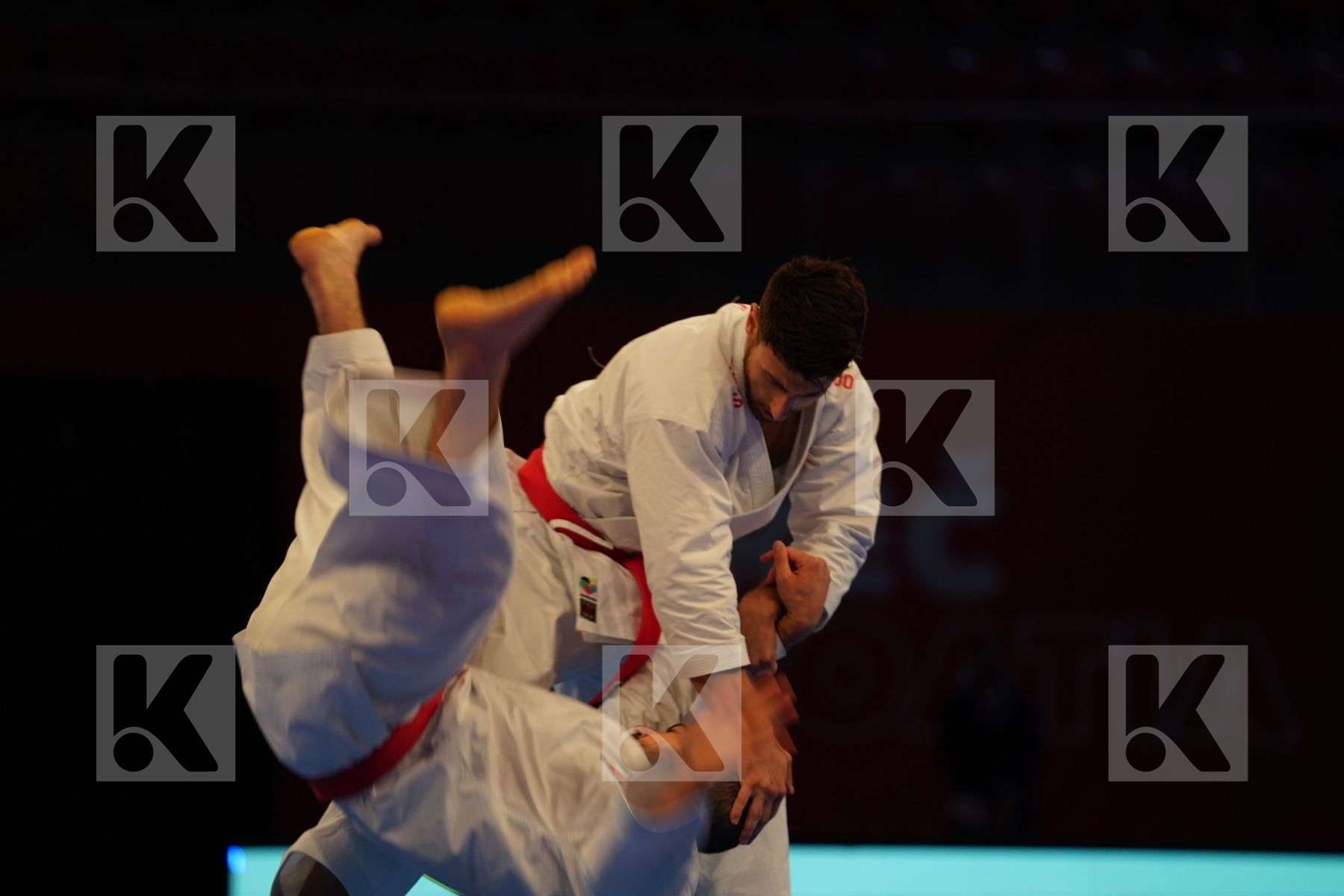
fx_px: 7466
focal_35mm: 200
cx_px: 672
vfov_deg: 6.9
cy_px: 448
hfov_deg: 10.3
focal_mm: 200
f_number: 2.8
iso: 800
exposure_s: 1/250
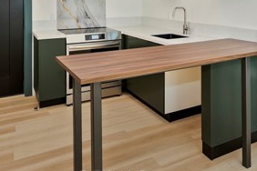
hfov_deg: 55.5
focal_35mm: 34
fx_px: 243
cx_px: 151
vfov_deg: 35.0
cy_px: -2
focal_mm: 10
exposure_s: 1/30
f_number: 8
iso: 320
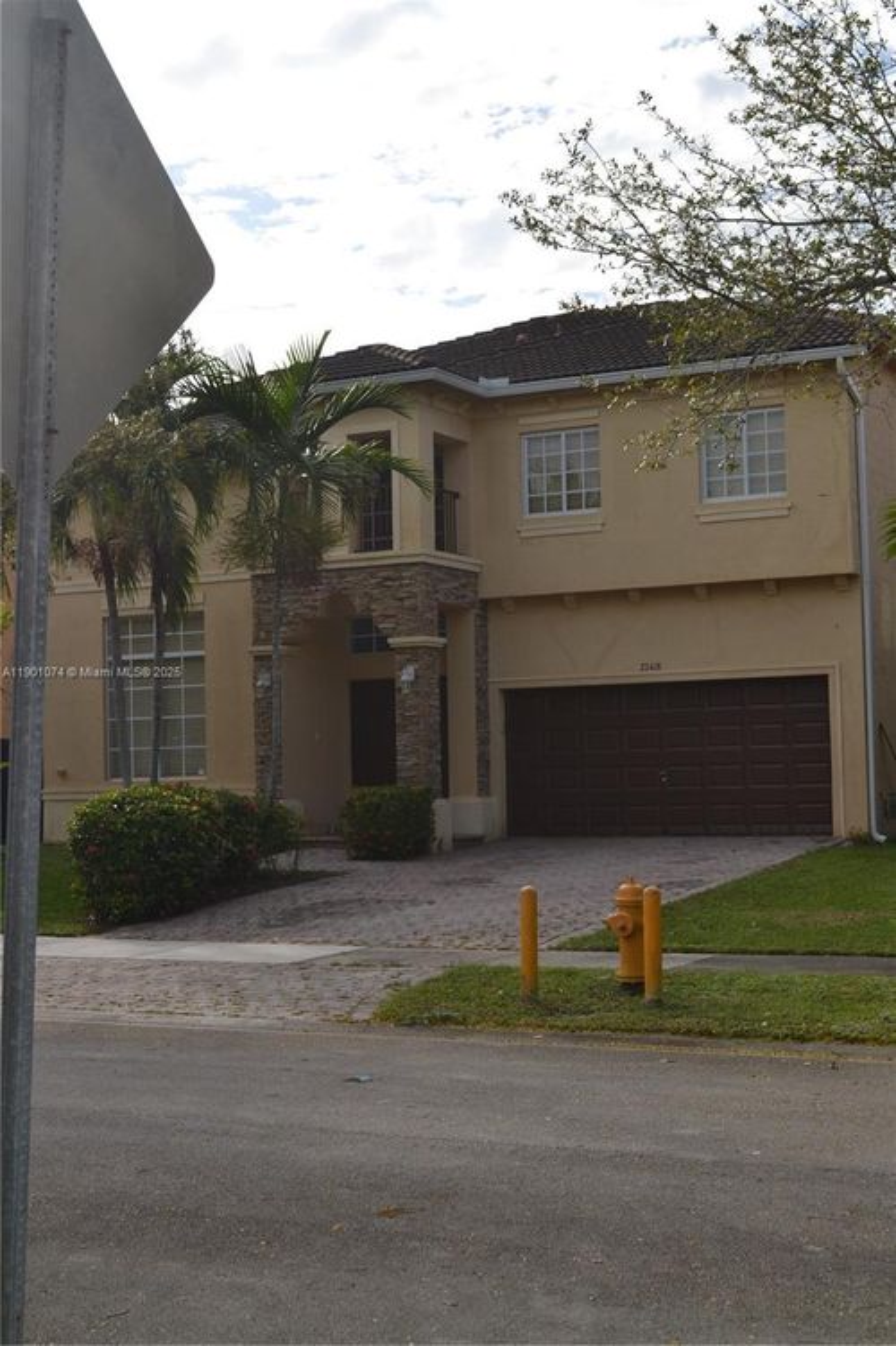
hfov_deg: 28.0
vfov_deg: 41.1
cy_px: 673
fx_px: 1794
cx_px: 448
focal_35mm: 48
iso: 100
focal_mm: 32
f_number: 9
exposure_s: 1/200
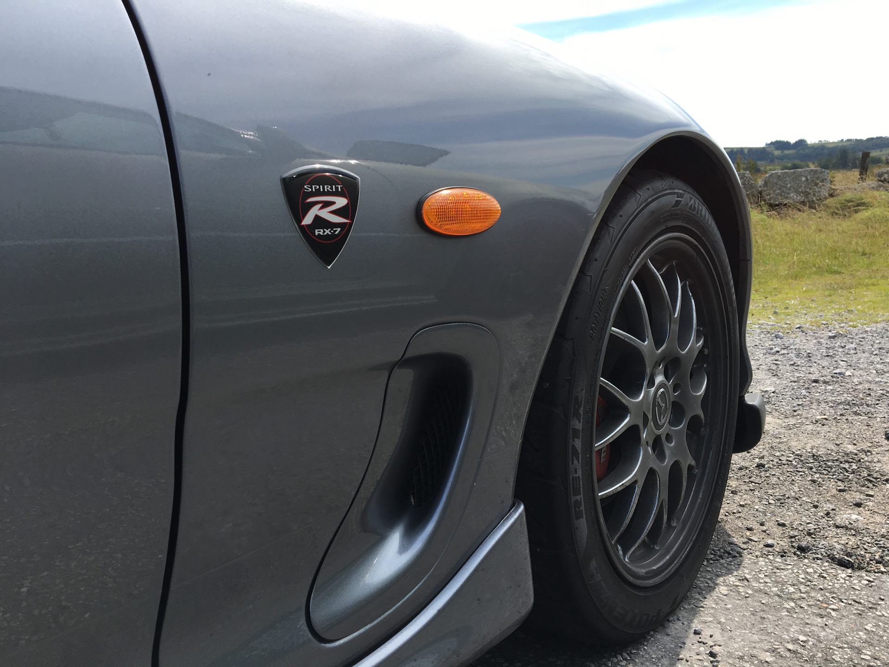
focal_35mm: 29
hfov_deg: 61.7
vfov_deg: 48.2
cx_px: 444
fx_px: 745
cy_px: 334
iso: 25
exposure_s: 1/836
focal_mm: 4.15
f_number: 2.2
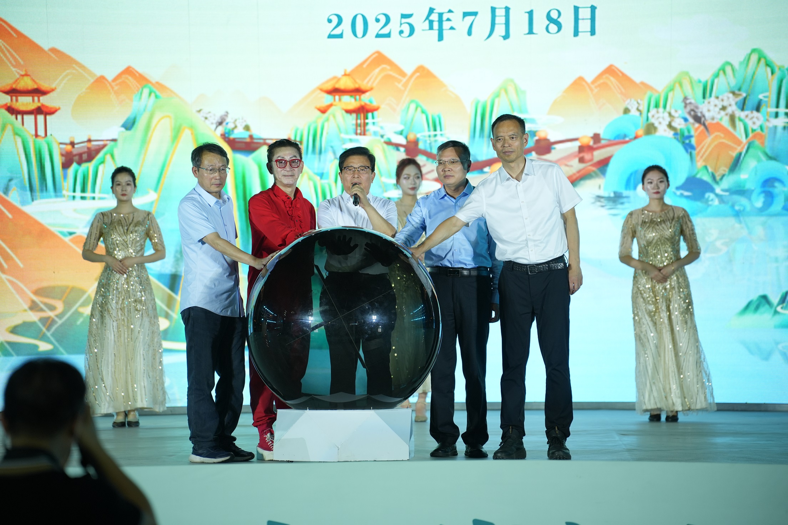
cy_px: 262
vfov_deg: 9.1
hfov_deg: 13.7
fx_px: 3282
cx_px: 394
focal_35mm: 150
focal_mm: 150
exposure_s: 1/320
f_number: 3.2
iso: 800
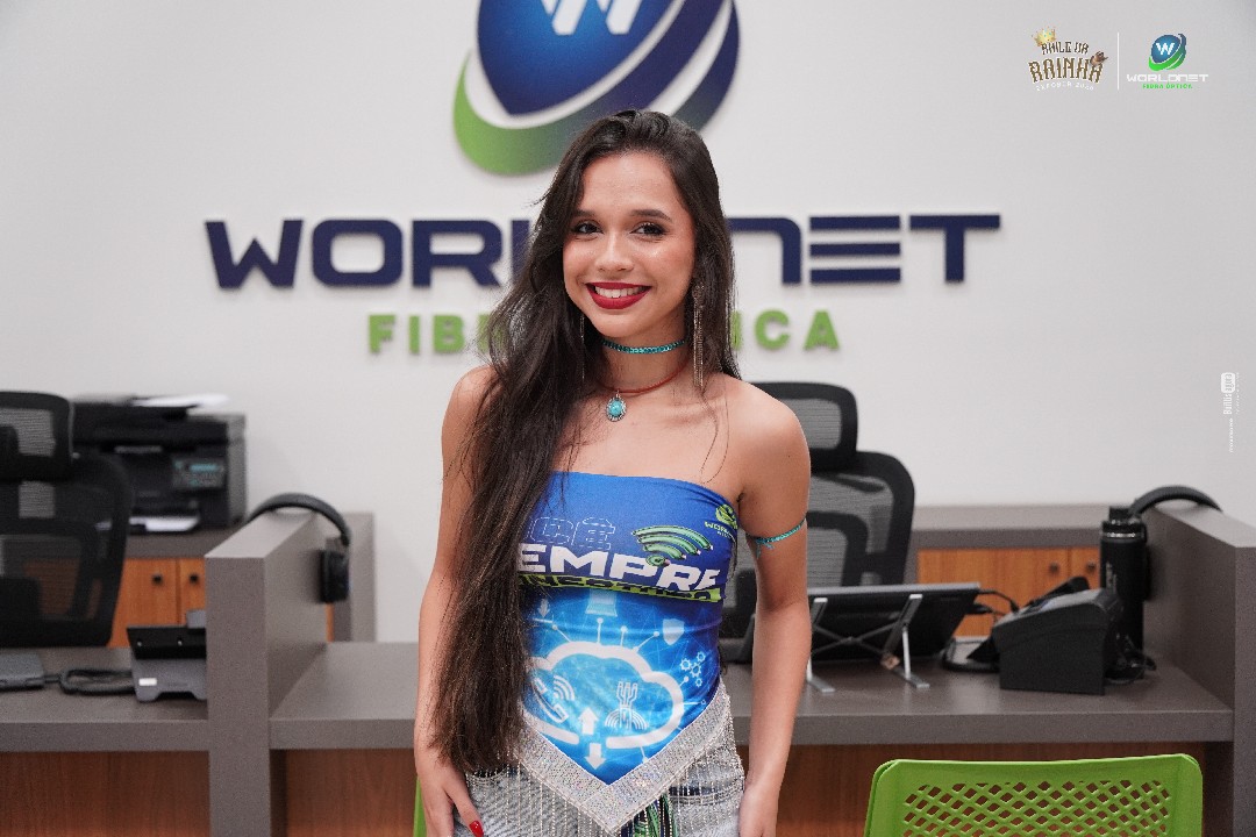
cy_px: 418
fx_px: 2093
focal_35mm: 60
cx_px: 628
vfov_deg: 22.6
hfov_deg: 33.4
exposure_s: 1/125
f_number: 2.8
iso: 800
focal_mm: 40
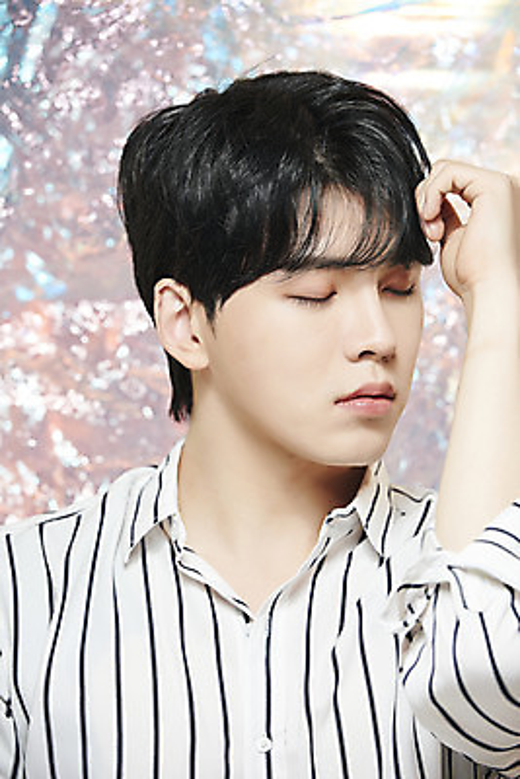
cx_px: 260
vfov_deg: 11.1
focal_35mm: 185
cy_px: 390
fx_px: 4005
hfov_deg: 7.4
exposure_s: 1/125
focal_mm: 185
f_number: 5.6
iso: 64
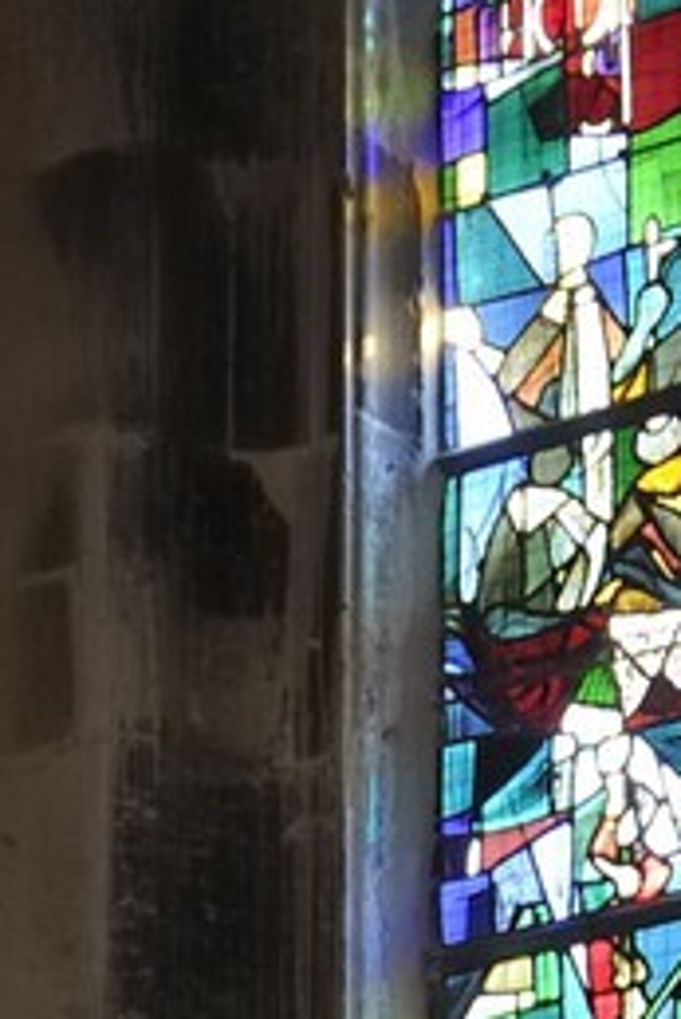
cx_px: 0
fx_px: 4194
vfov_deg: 10.9
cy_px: 2727
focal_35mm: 148
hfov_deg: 9.2
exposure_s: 1/25
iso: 800
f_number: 4.5
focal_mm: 24
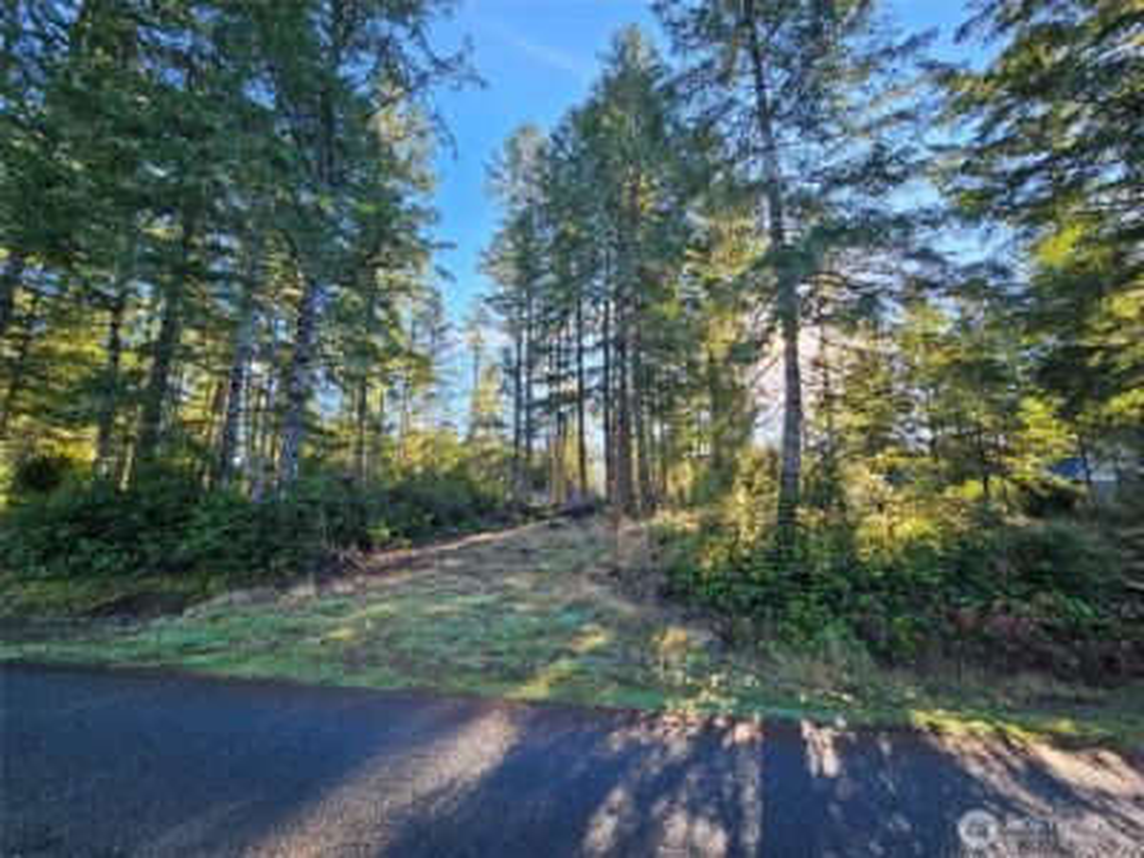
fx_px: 430
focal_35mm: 13
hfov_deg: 106.2
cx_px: 572
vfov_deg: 89.9
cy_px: 429
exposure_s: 1/184
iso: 50
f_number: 2.2
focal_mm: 2.2
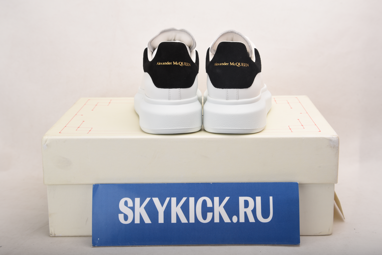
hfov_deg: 23.6
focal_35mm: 86
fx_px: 913
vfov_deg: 15.9
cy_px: 128
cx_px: 191
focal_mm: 86
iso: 100
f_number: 9
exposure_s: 1/200
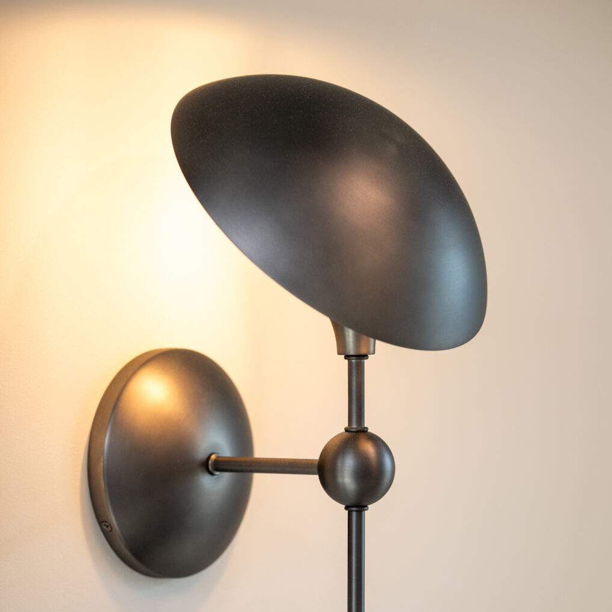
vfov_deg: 12.9
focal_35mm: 135
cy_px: 426
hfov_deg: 12.9
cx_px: 308
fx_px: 2700
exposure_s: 1/200
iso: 1000
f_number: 4
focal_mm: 105
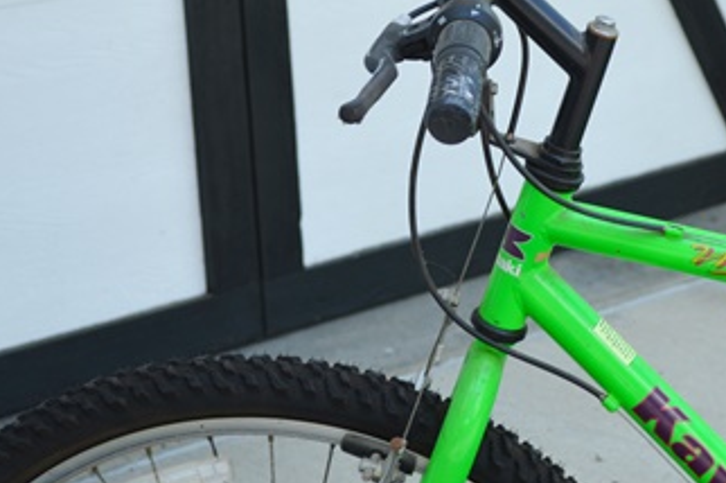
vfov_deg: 10.9
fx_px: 2537
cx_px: 557
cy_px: 158
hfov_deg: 16.2
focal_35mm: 126
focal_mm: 45
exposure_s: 1/125
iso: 200
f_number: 5.6
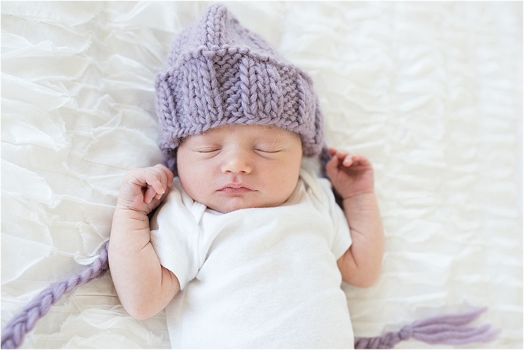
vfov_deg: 37.9
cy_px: 175
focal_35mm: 35
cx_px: 262
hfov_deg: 54.4
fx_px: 510
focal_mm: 35
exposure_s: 1/400
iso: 1250
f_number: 3.2
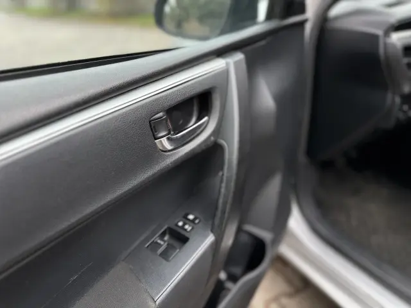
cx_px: 206
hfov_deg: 71.6
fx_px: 285
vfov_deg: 56.8
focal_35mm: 24
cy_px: 154
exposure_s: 1/121
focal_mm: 6.86
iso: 100
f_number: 1.78
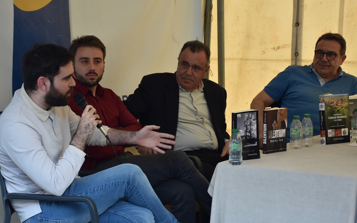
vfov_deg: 12.7
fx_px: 1002
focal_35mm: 103
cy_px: 128
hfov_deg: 20.2
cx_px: 185
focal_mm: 60
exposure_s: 1/125
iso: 400
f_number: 5.6
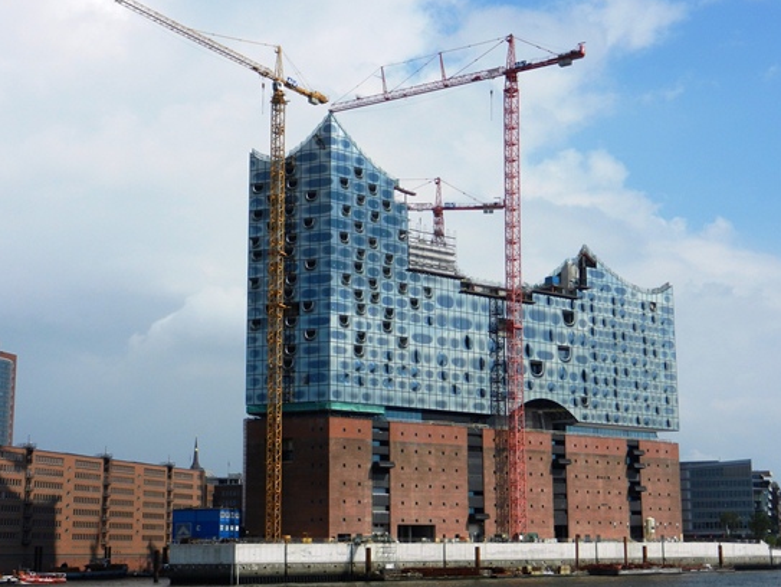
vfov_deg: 27.5
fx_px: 1197
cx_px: 426
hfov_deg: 36.1
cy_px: 317
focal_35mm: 53
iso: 160
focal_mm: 8.2
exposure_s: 1/1600
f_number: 4.2
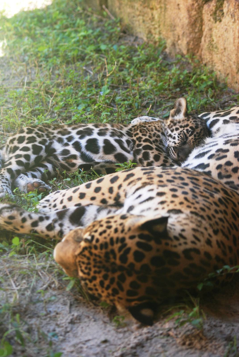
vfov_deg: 19.4
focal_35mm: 105
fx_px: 1043
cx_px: 120
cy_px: 178
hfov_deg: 13.1
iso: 400
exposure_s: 1/40
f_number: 4
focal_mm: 70
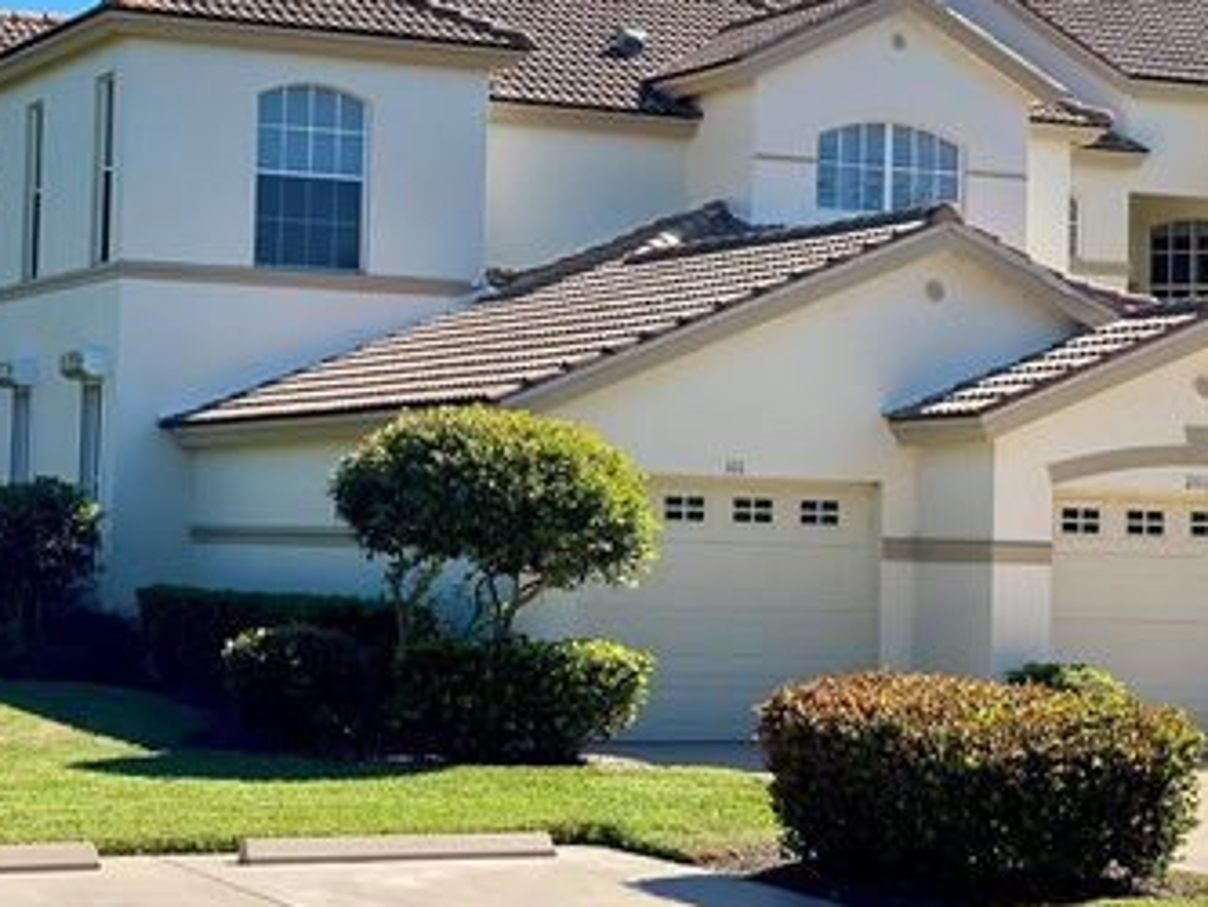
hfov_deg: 20.4
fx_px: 3351
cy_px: 368
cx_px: 624
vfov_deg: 15.4
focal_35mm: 96
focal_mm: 7.5
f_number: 2.2
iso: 32
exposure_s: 1/1064
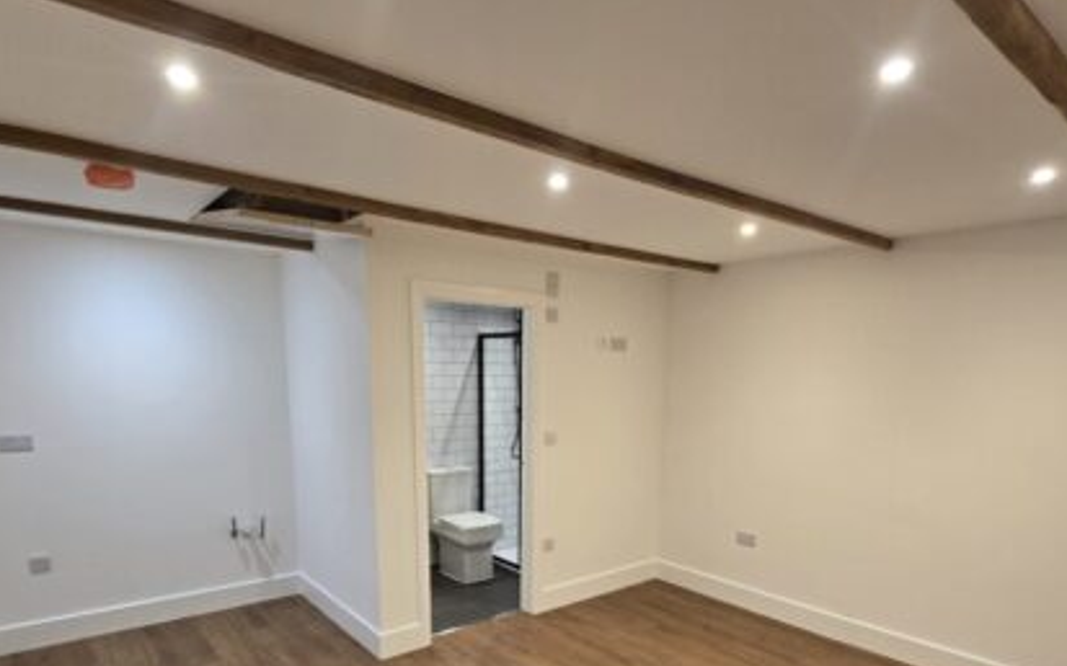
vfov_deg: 57.0
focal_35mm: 20
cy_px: 490
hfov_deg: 85.1
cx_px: 548
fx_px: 582
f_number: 2.2
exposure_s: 1/50
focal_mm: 2.2
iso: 125
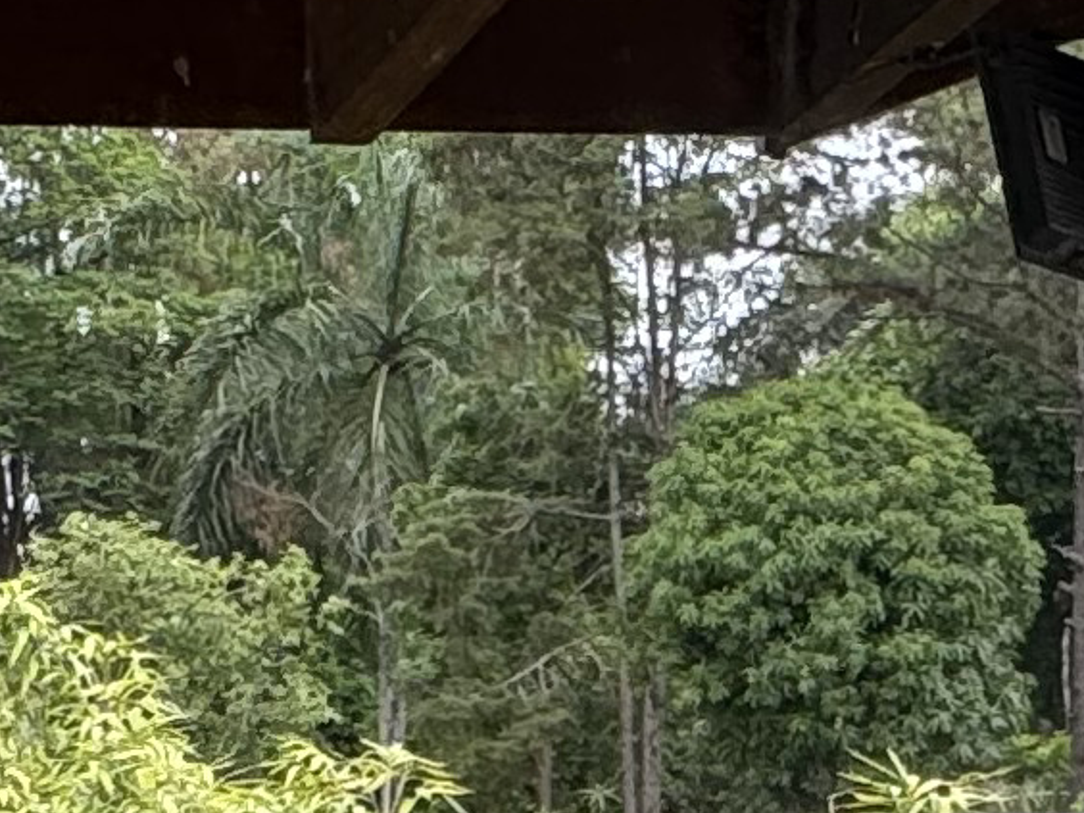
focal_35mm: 100
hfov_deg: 19.6
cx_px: 723
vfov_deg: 12.9
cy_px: 1616
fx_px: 3131
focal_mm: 2.22
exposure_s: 1/183
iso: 40
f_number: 2.2
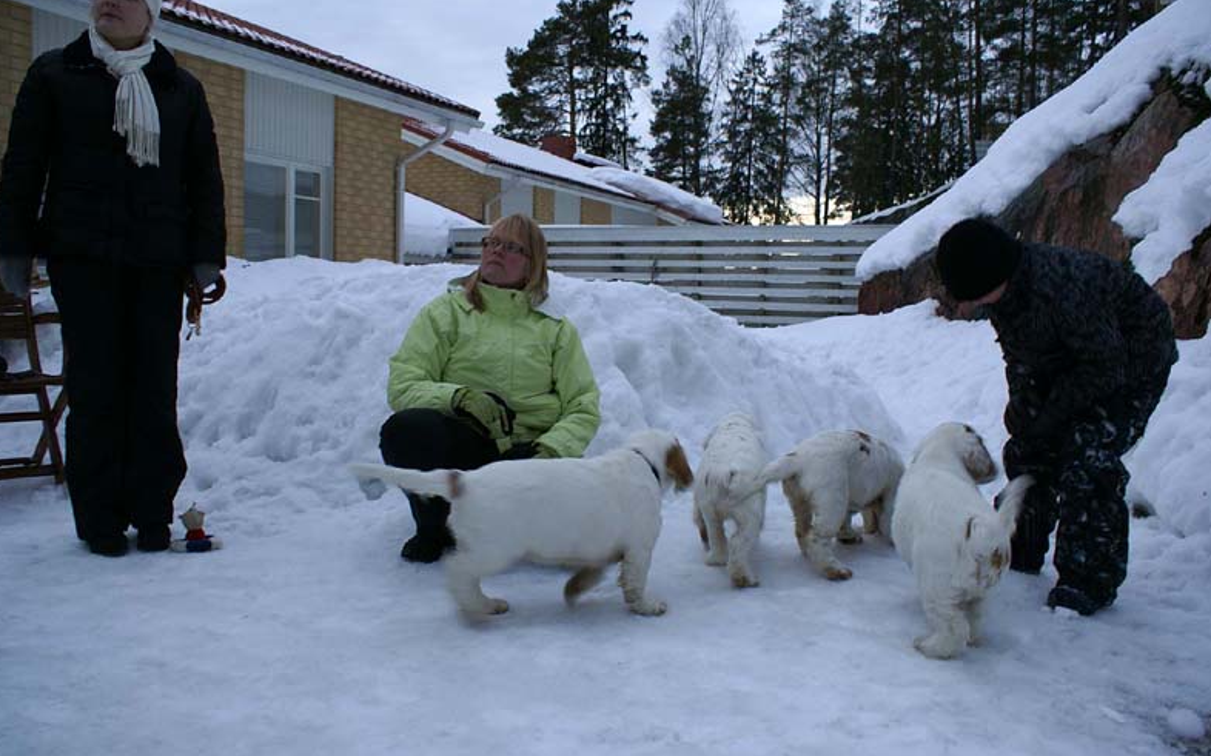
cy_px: 381
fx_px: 924
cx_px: 606
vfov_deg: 44.5
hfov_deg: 66.5
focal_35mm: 28
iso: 100
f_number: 4
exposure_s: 1/40
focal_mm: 18
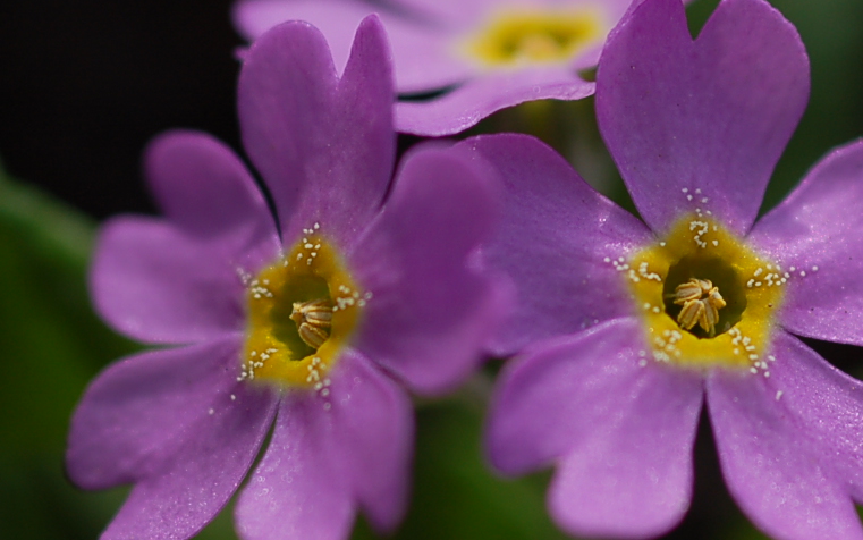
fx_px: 7457
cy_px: 226
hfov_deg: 6.6
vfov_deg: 4.1
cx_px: 572
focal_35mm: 317
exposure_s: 1/1000
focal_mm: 105
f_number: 5
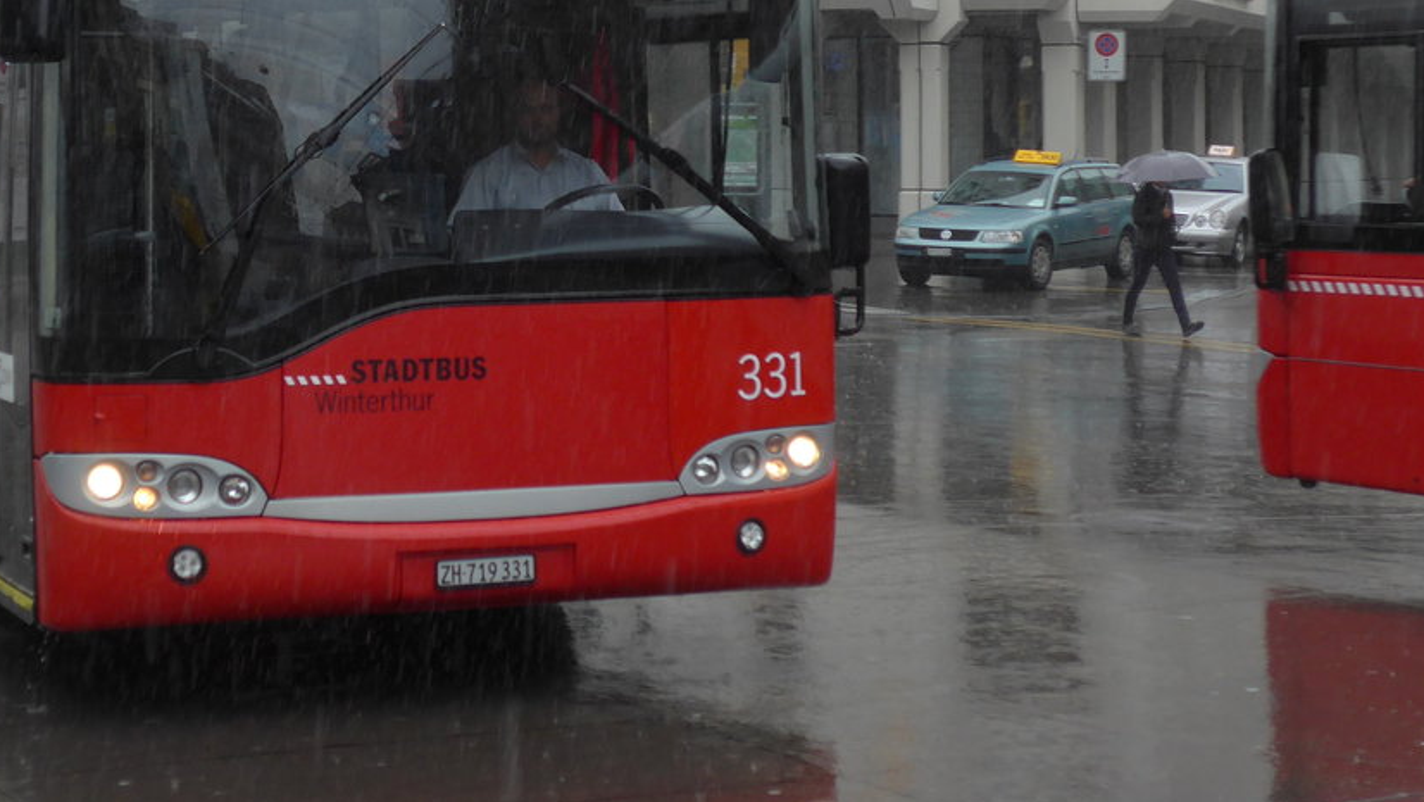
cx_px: 405
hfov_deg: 24.3
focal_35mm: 87
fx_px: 3286
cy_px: 55
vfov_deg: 13.8
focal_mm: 11.3
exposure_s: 1/250
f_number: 3.4
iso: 160
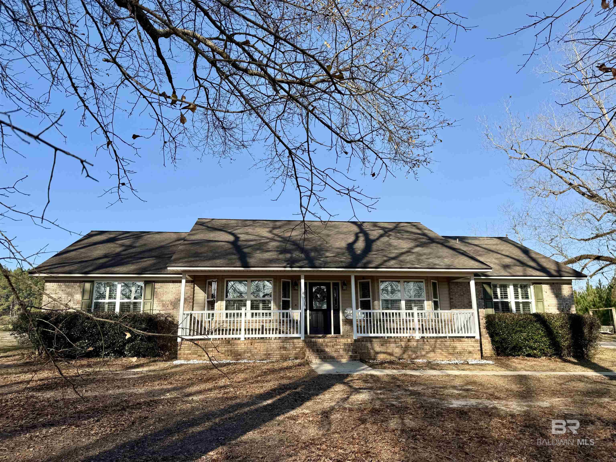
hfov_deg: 71.6
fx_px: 427
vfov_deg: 56.8
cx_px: 308
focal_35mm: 24
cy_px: 231
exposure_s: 1/3279
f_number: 1.78
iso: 80
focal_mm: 6.76
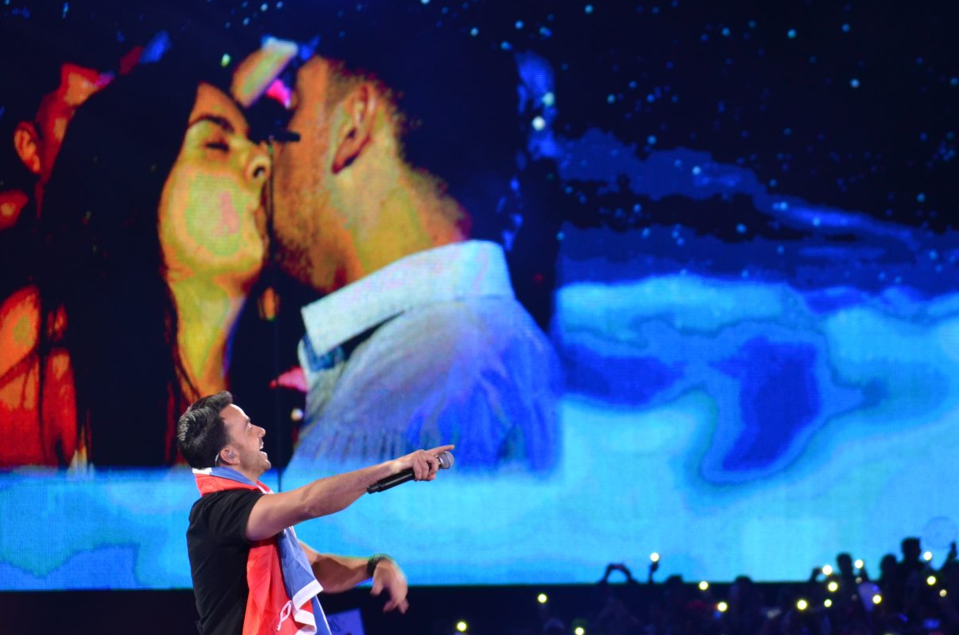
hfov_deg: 10.9
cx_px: 444
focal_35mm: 190
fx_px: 5047
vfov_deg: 7.2
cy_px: 475
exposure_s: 1/125
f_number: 4.2
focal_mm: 75
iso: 800
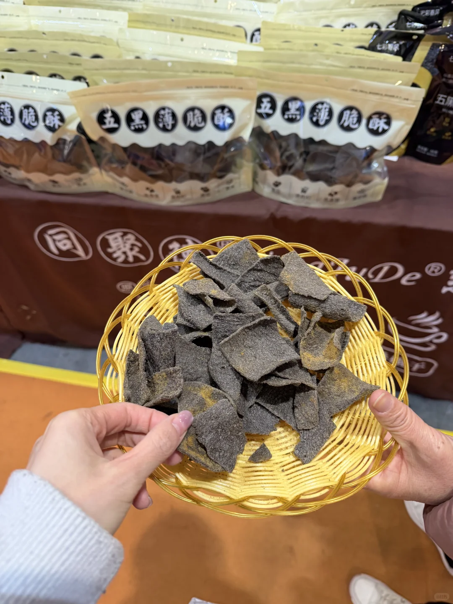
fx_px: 419
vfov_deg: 71.6
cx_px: 226
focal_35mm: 24
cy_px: 302
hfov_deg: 56.8
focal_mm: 6.76
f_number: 1.78
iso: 200
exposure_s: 1/99
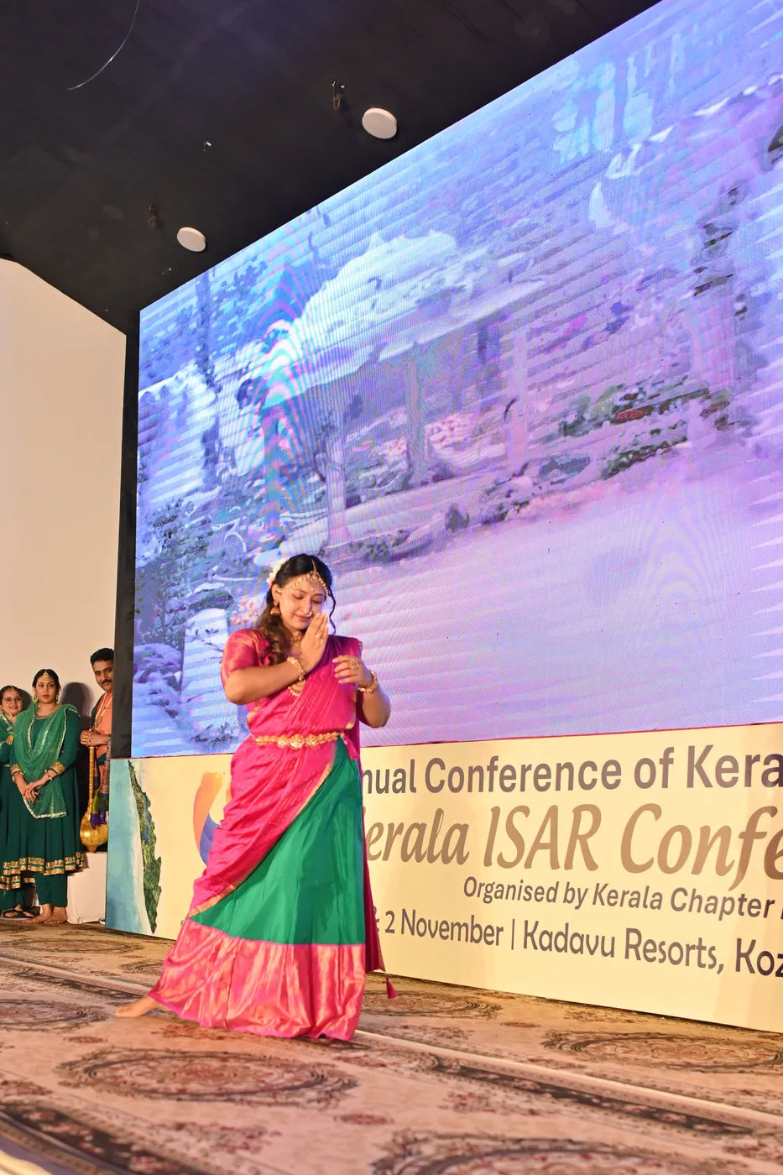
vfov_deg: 40.6
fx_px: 1566
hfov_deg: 27.9
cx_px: 275
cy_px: 778
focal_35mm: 48
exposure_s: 1/400
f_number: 2.2
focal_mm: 35
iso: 1250
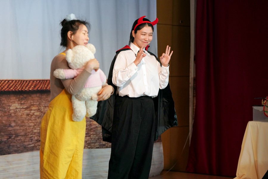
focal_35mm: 133
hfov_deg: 15.4
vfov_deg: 10.3
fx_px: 990
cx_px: 134
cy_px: 90
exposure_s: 1/160
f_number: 4
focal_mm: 133
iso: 1600
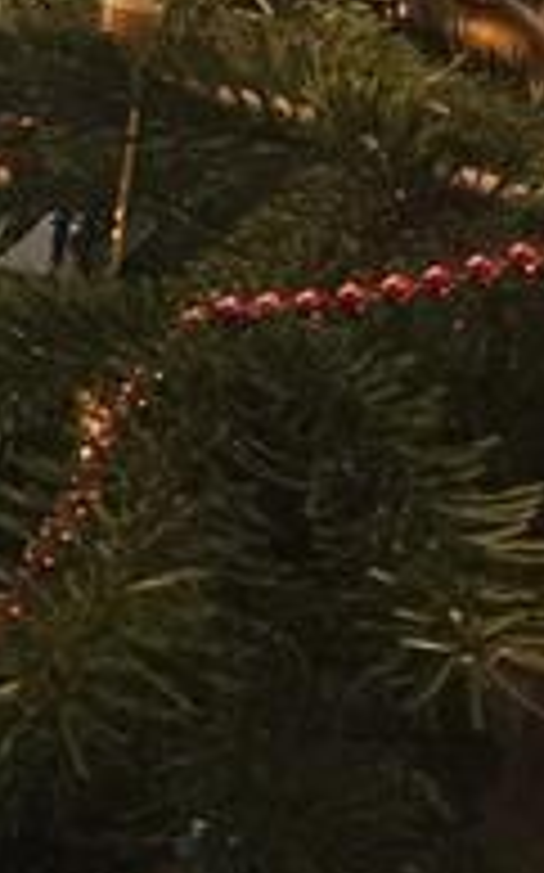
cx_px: -1960
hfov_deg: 6.4
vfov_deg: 13.4
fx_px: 3445
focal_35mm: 145
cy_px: -531
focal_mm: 5.4
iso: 640
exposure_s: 1/25
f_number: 1.8
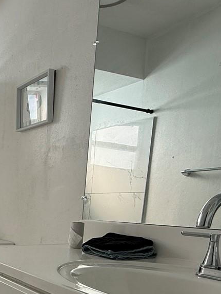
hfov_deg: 30.5
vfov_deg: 44.4
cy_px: 253
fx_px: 332
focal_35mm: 39
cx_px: -53
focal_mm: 2.22
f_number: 2.2
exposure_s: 1/271
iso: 64
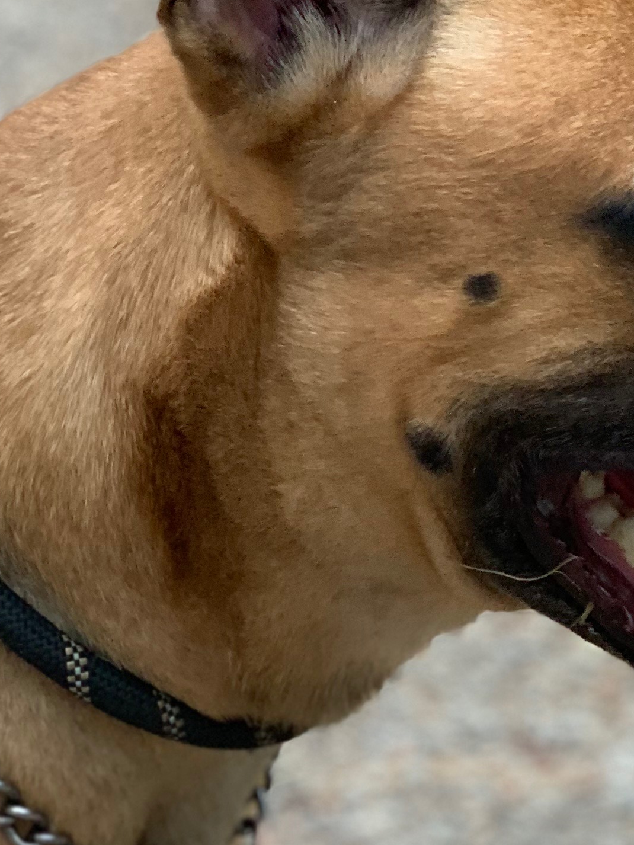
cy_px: 357
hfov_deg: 10.0
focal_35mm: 147
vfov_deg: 13.4
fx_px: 3589
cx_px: 659
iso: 80
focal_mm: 6
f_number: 2.4
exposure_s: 1/122
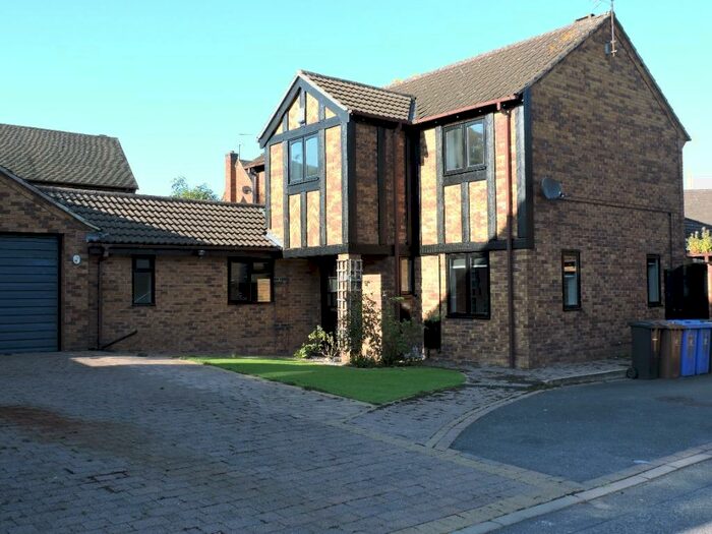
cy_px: 267
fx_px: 720
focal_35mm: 35
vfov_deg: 40.7
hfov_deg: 52.6
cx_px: 356
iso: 100
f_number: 3.3
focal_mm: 6.2
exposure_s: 1/320
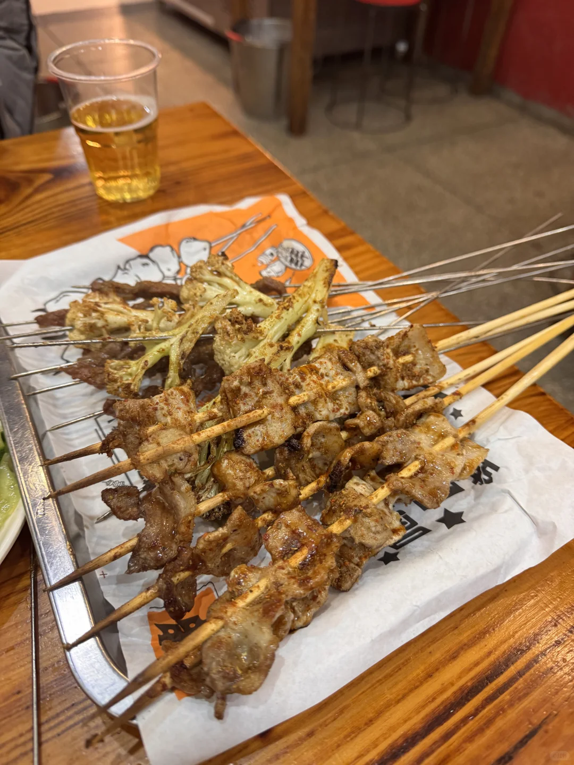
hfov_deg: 56.8
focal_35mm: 24
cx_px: 287
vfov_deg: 71.6
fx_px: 531
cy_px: 382
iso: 400
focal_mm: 6.76
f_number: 1.78
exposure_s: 1/50
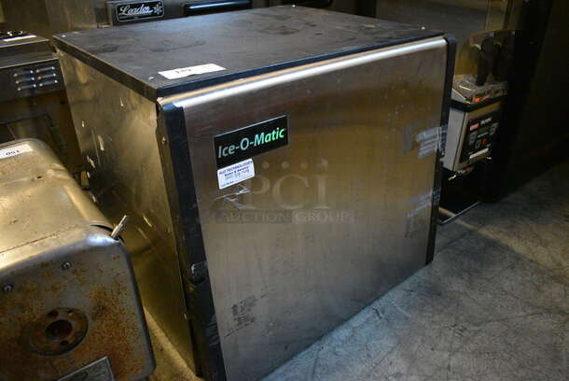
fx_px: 427
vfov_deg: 48.0
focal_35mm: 27
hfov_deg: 67.3
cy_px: 190
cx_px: 284
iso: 6400
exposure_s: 1/125
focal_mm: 18
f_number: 3.5
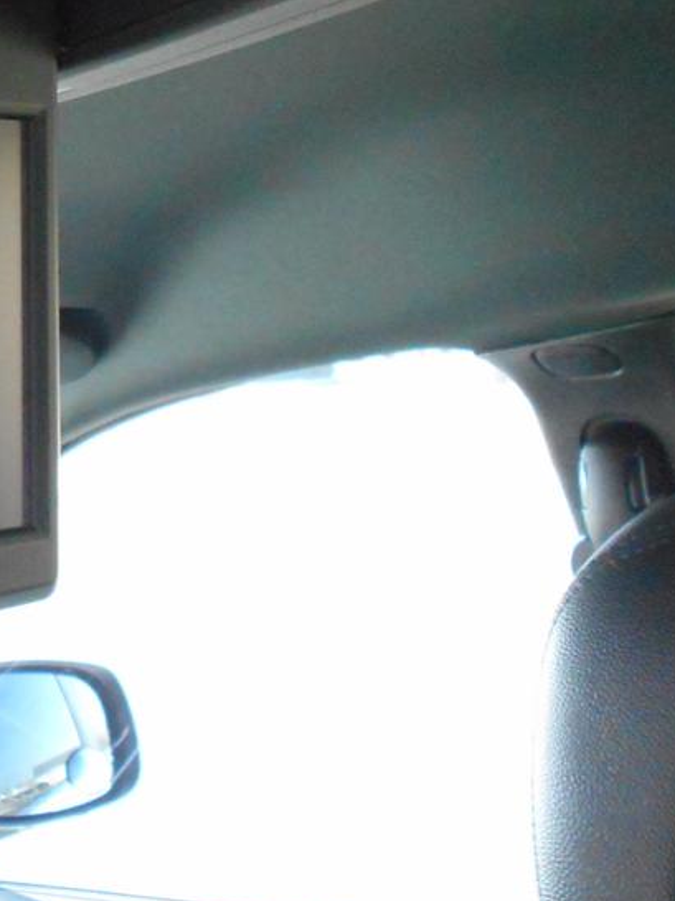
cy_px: 234
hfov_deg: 22.3
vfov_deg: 31.2
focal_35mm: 61
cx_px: -120
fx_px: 1587
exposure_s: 1/100
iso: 800
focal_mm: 4.6
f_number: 3.2
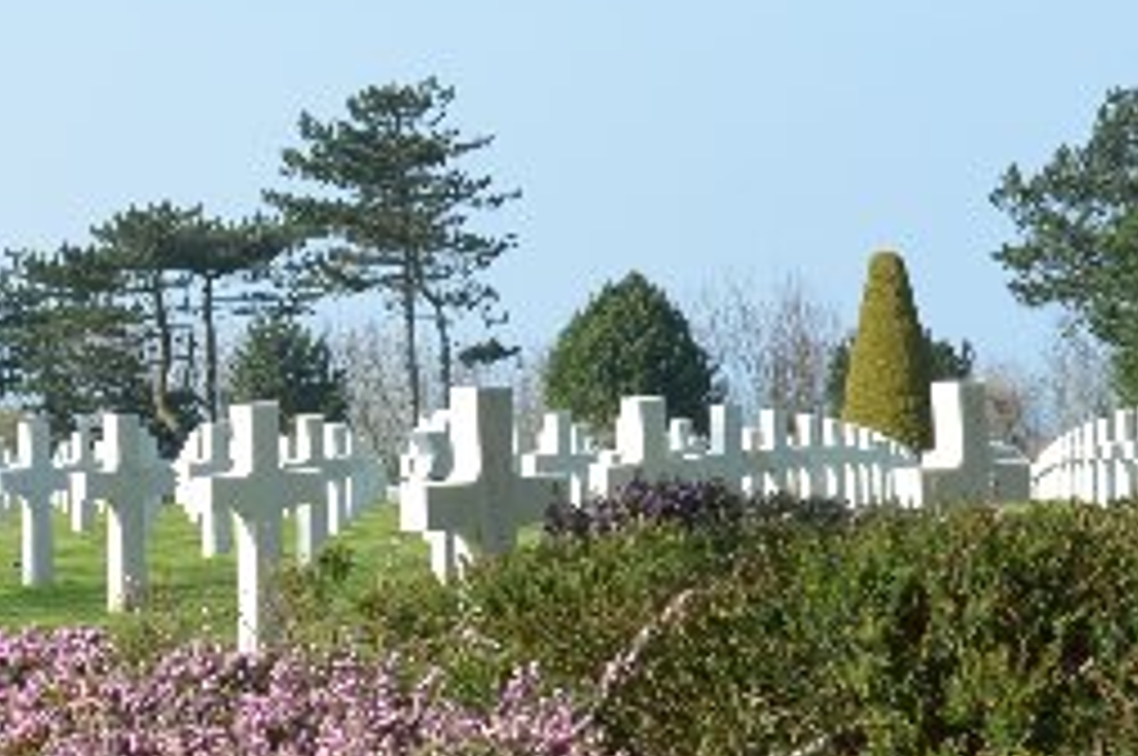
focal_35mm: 114
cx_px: 211
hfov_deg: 17.8
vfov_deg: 12.0
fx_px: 3599
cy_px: 241
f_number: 7.1
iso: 125
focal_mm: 24
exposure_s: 1/250
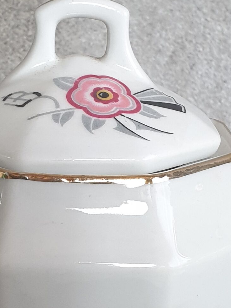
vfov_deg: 18.2
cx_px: 78
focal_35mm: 108
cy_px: 167
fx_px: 961
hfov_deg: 13.7
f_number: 2.4
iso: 160
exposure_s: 1/50
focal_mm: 4.3
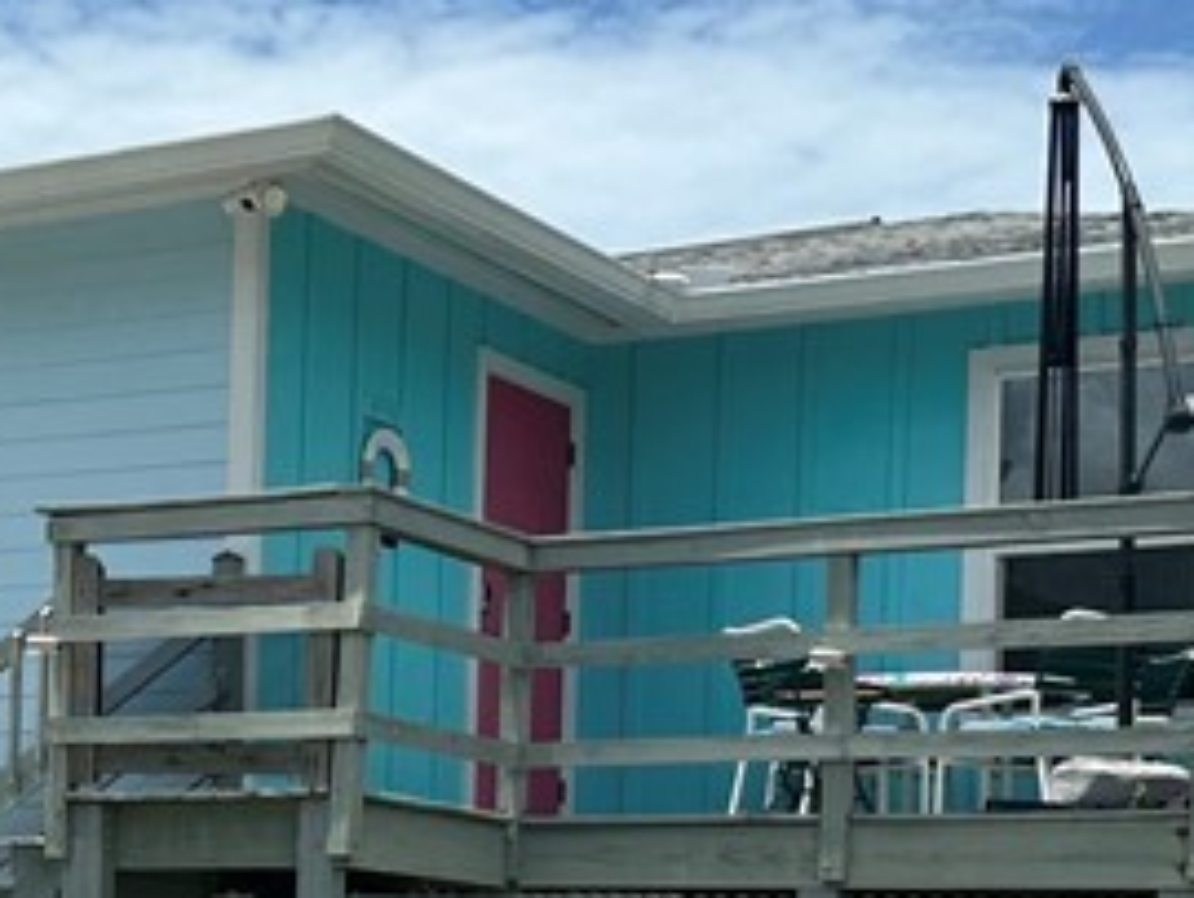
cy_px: 920
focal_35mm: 91
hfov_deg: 21.0
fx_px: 3142
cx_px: 75
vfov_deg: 15.9
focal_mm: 6.86
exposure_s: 1/6623
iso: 80
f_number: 1.78
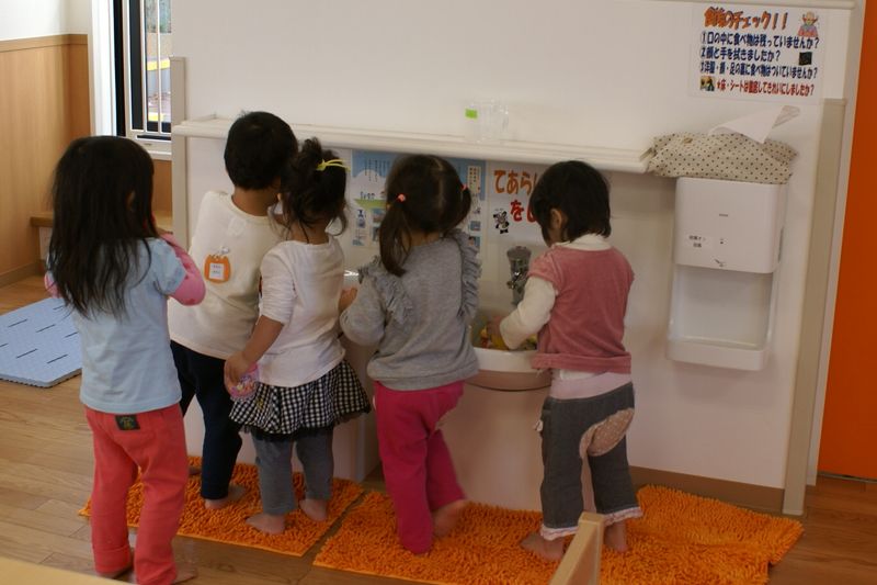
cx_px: 438
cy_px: 292
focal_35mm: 36
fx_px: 877
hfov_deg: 53.1
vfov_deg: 36.9
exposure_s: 1/40
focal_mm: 24
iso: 100
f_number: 4.5
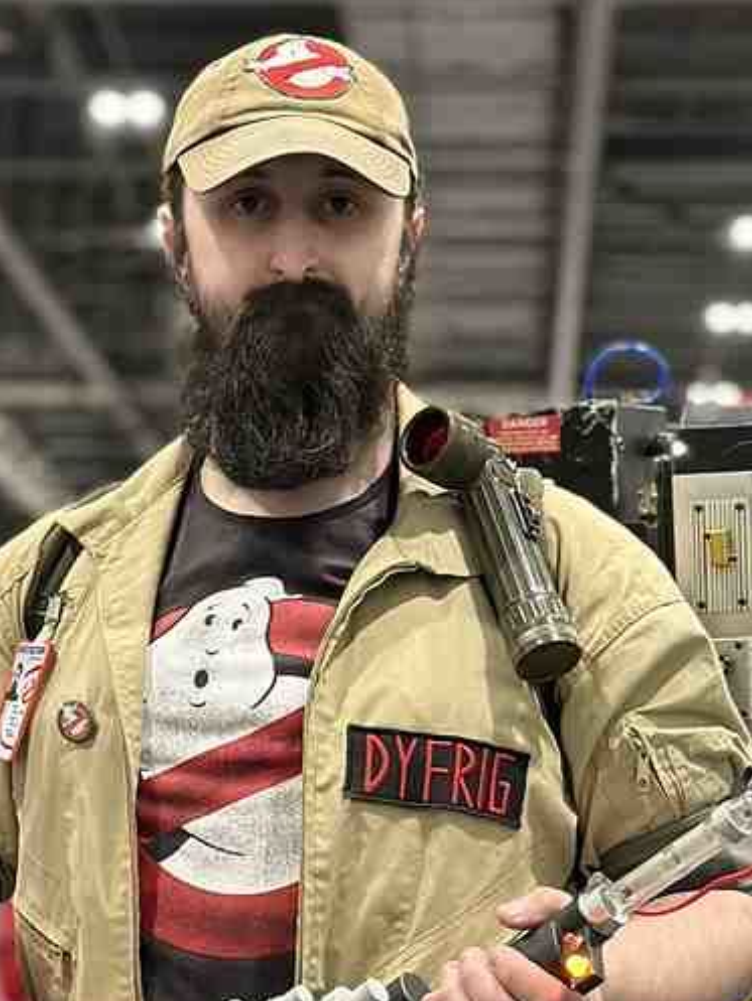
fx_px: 2982
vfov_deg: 19.0
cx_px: 367
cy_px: 745
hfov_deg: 14.4
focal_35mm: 103
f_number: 1.78
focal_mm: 6.86
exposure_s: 1/33
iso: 500
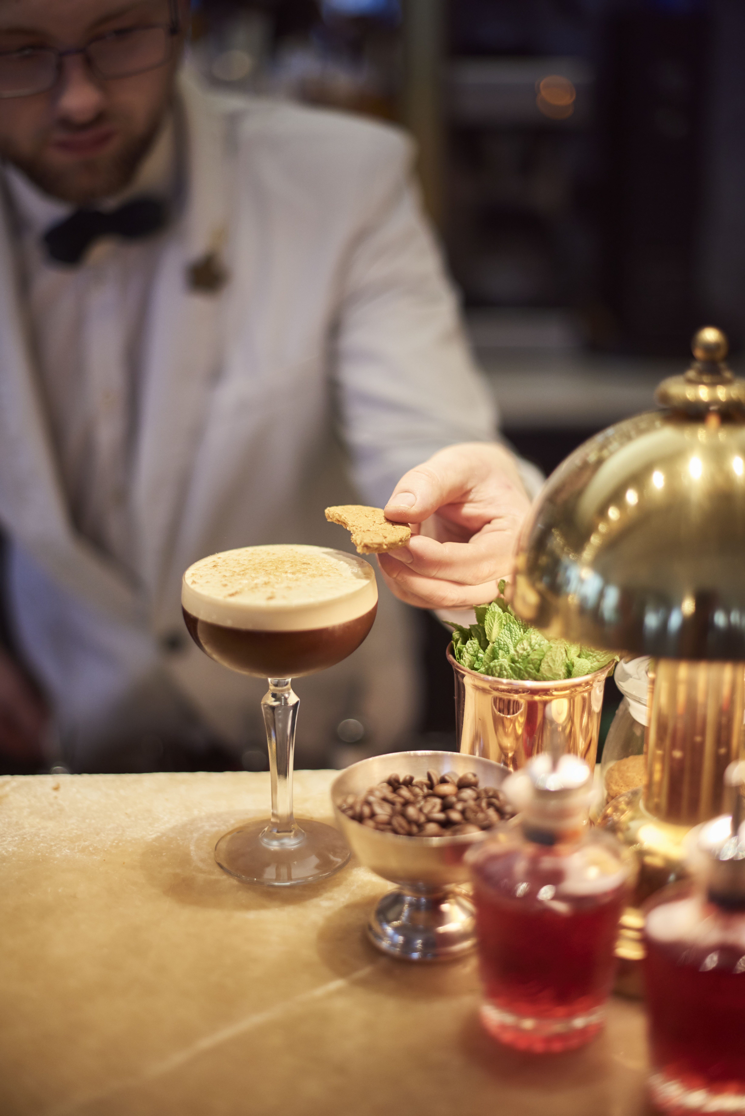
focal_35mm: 50
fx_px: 1551
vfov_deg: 39.6
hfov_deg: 27.0
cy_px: 558
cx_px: 372
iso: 500
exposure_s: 1/250
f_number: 1.4
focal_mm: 50
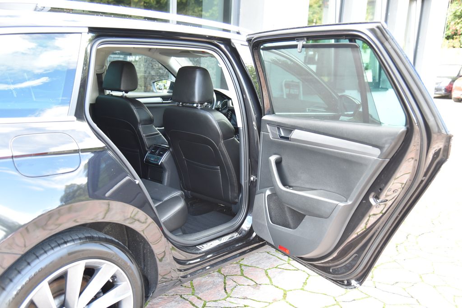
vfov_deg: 37.9
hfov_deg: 54.4
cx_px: 231
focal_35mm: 35
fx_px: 449
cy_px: 154
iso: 500
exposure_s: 1/50
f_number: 4
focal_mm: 35
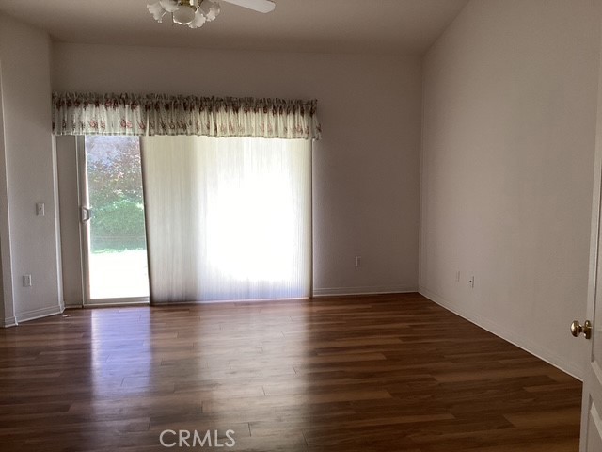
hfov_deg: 58.4
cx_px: 301
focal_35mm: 31
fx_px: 539
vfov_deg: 45.4
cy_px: 226
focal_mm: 3.3
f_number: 2.4
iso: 64
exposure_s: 1/60
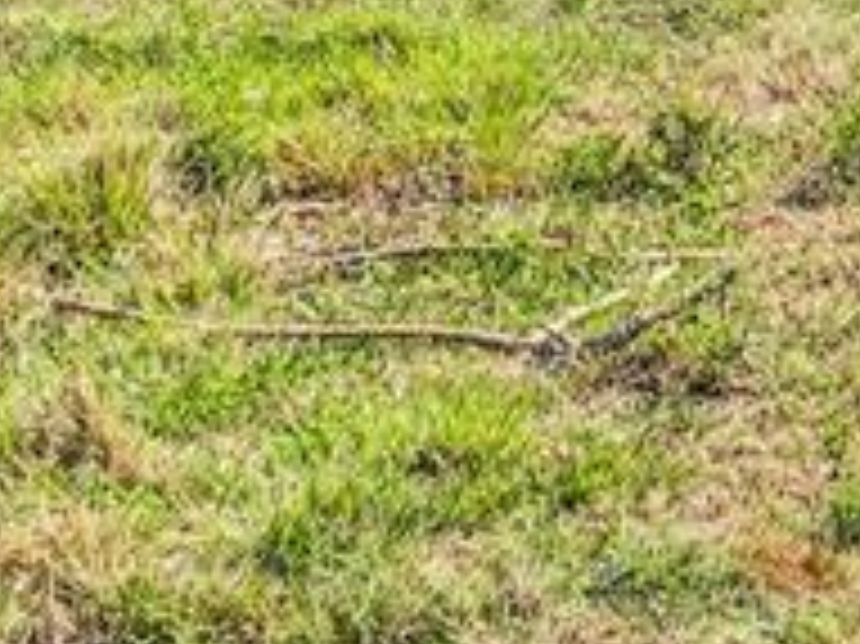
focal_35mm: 129
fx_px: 3203
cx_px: 1022
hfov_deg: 14.8
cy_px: -565
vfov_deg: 10.7
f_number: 2.8
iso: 140
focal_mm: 12.3
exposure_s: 1/2500
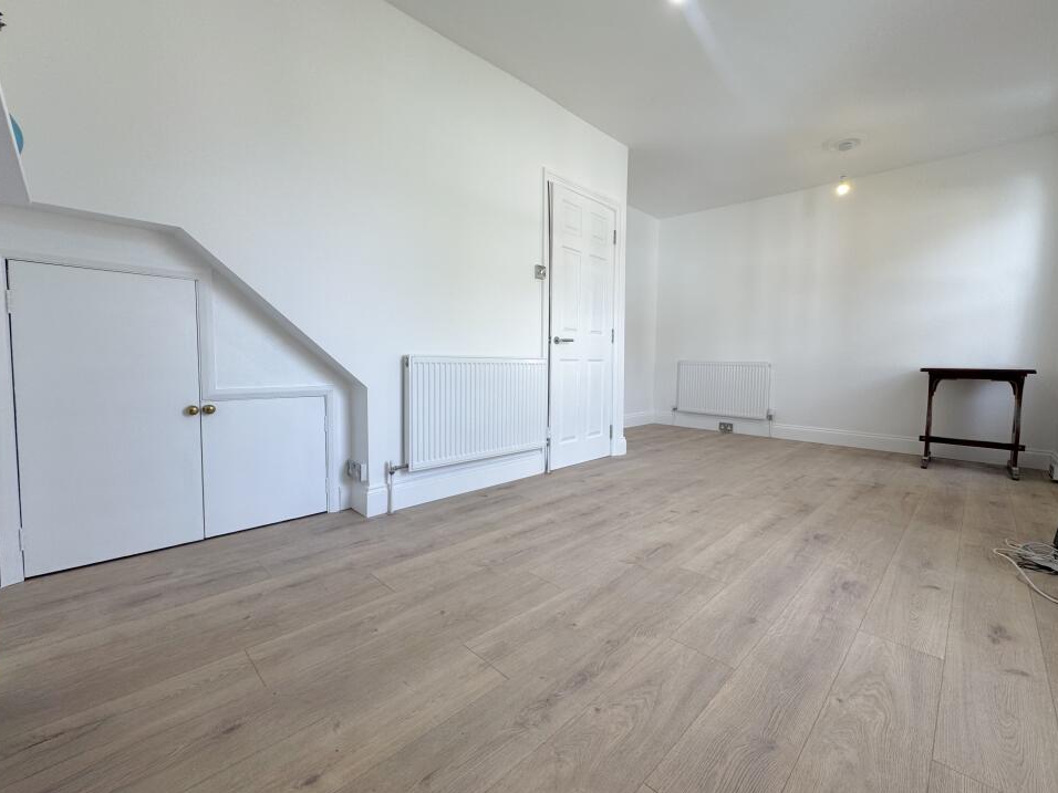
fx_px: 458
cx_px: 556
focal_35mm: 15
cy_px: 389
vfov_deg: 81.7
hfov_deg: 98.1
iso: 40
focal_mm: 2.22
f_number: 2.2
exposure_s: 1/100
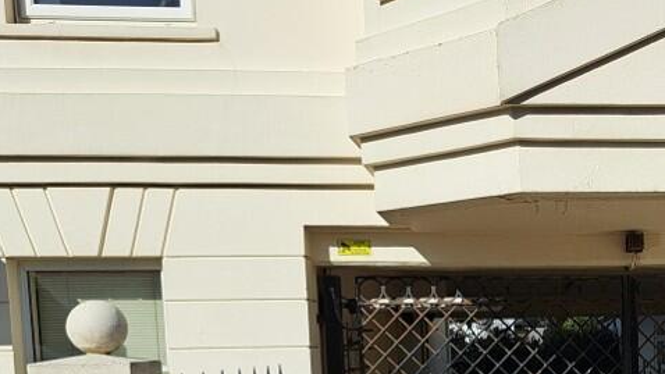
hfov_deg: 35.1
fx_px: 988
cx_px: 598
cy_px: 455
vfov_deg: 20.1
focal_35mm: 56
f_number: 1.8
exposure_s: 1/2146
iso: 50
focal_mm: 5.23
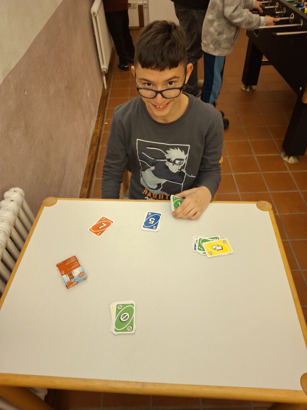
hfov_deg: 54.9
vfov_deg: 69.4
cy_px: 205
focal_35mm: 25
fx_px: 296
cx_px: 154
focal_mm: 4.69
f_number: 1.8
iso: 250
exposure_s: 1/25
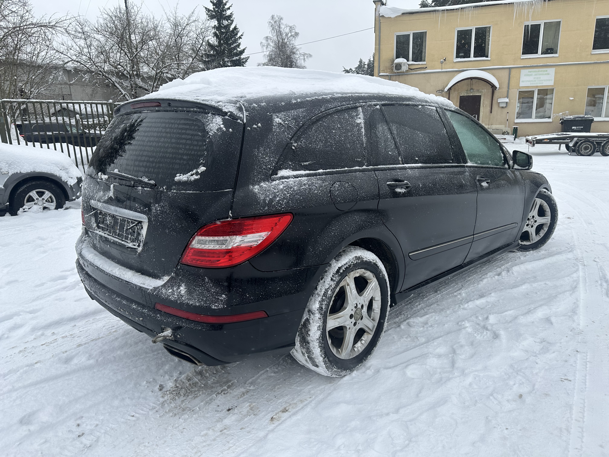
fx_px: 422
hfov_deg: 71.6
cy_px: 228
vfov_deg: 56.8
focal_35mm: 24
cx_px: 304
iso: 80
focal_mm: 6.86
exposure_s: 1/503
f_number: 1.78
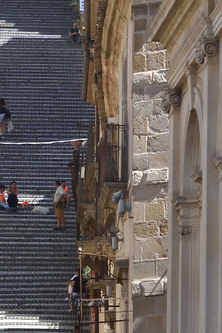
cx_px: -79
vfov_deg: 4.5
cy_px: 222
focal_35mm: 461
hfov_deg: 3.0
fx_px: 4269
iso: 800
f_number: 9
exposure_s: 1/1250
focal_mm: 75
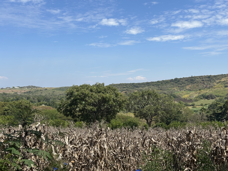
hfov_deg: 39.7
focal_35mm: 48
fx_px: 316
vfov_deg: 30.3
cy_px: 86
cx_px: 114
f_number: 1.78
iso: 64
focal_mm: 6.86
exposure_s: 1/4566
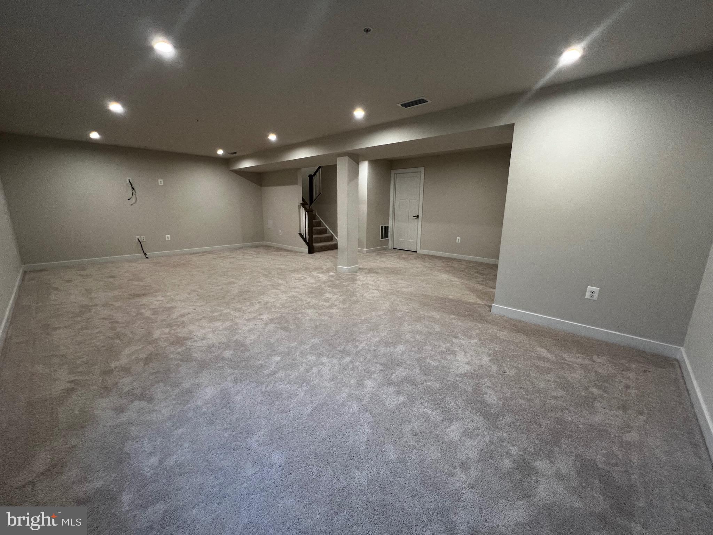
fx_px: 268
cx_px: 356
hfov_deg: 106.2
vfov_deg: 89.9
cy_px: 268
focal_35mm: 13
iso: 160
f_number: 1.8
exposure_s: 1/60
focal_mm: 1.57
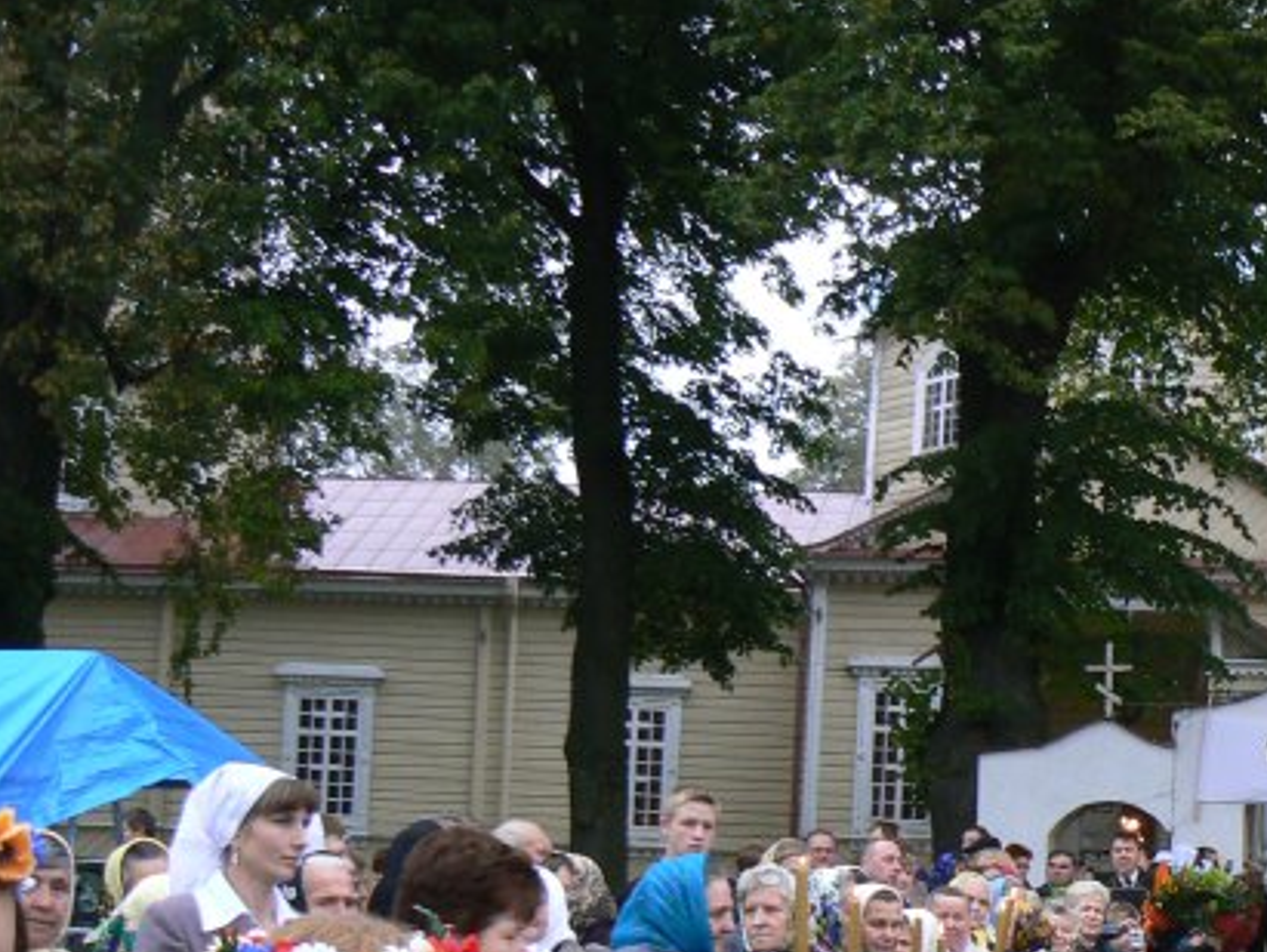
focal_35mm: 70
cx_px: 1202
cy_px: 890
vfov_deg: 20.5
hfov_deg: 26.6
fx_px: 2564
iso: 80
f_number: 3.2
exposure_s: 1/50
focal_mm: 6
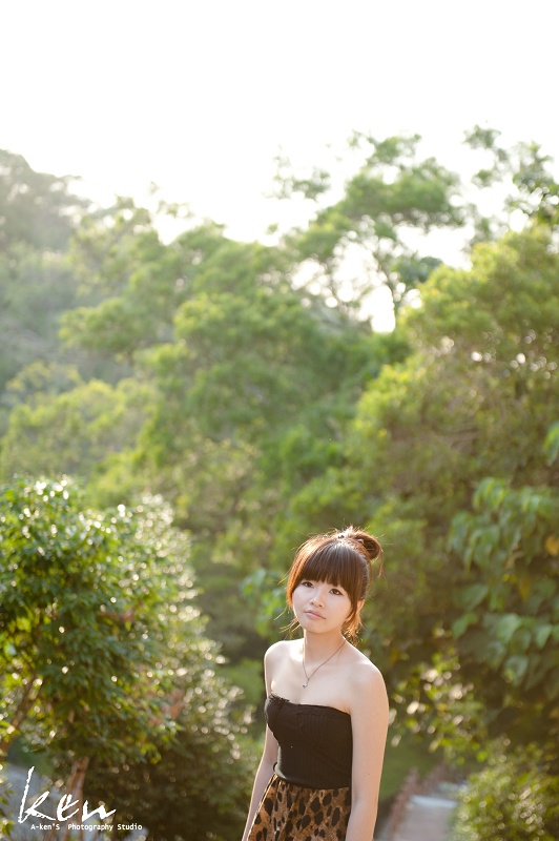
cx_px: 280
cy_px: 420
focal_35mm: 70
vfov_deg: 28.9
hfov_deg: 19.4
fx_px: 1633
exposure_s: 1/250
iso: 200
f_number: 2.8
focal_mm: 70
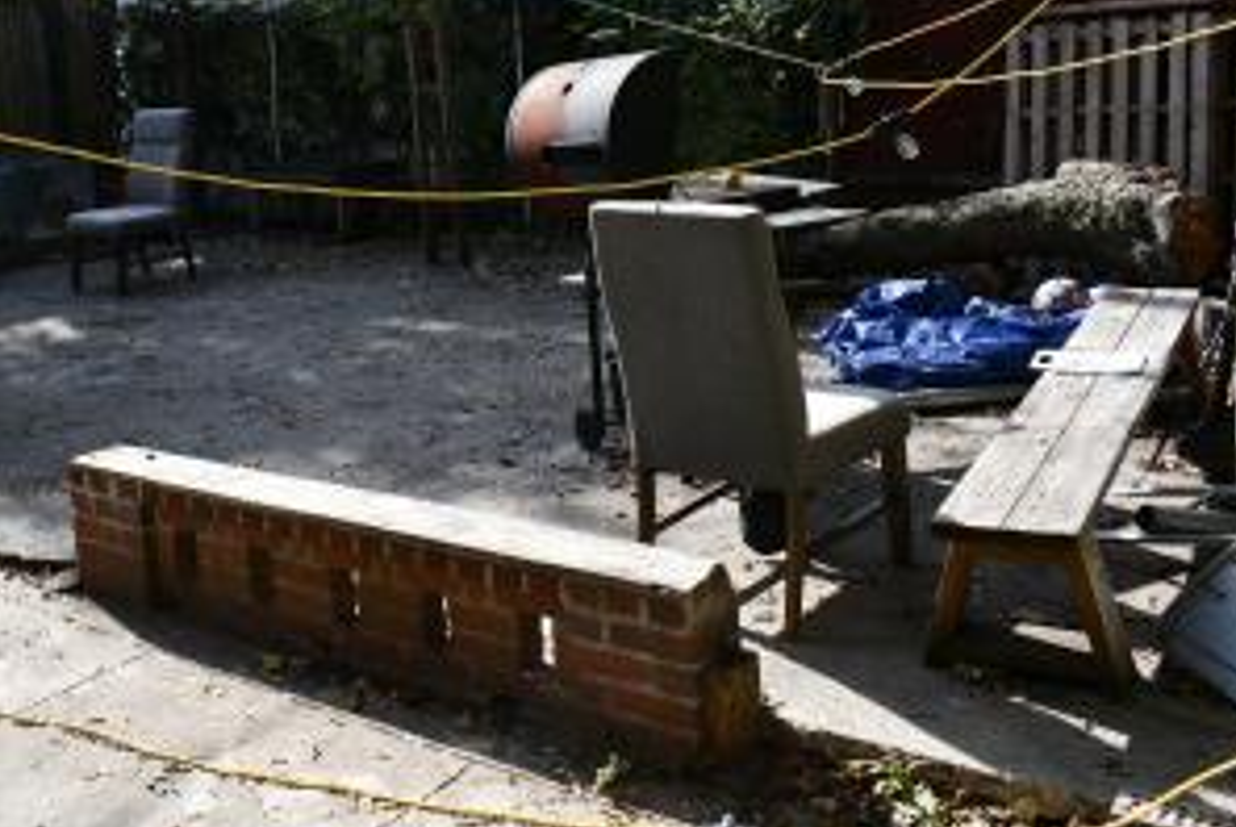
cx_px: 401
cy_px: 255
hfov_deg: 46.5
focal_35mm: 41
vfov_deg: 32.3
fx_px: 1409
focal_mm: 18
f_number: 8
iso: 180
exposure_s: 1/250
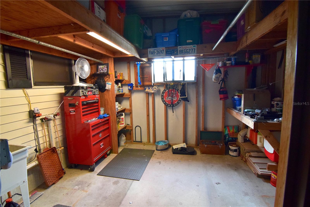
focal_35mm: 16
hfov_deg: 95.0
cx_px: 155
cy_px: 104
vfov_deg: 72.0
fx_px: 142
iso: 1600
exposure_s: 1/60
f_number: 8
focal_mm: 11
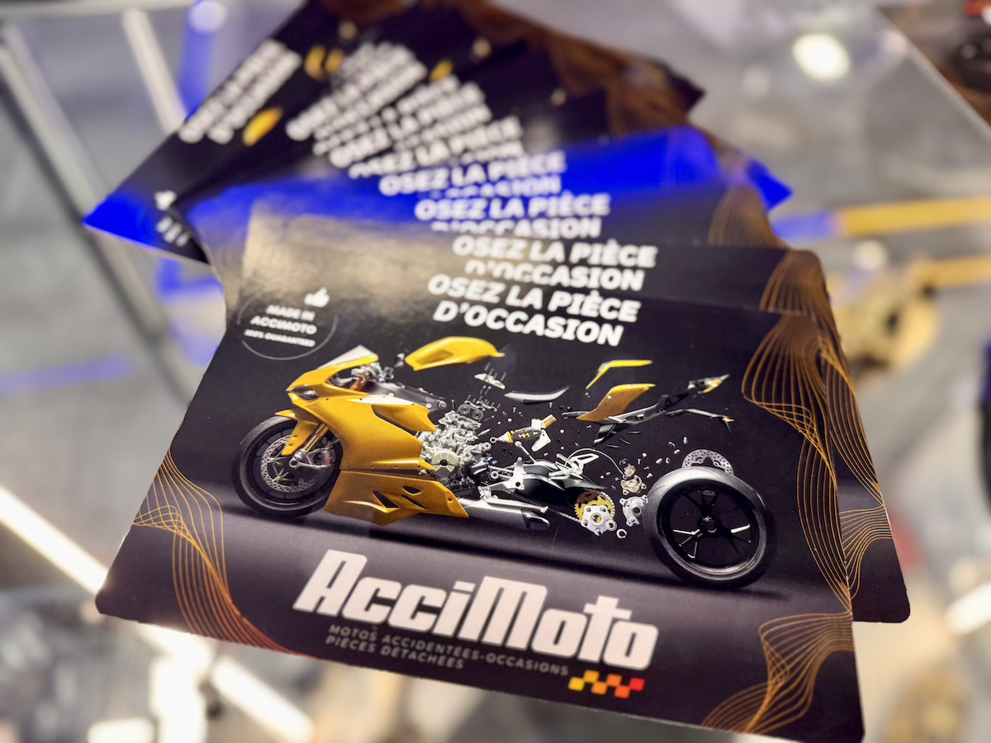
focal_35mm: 24
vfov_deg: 56.8
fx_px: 687
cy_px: 372
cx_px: 496
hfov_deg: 71.6
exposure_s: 1/98
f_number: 1.78
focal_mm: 6.76
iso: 160
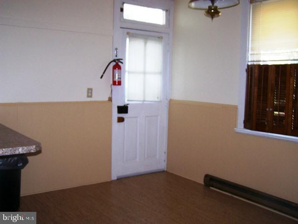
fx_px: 327
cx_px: 149
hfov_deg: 49.0
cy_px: 112
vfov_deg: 37.7
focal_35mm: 38
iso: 160
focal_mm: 6.3
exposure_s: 1/60
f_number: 2.8
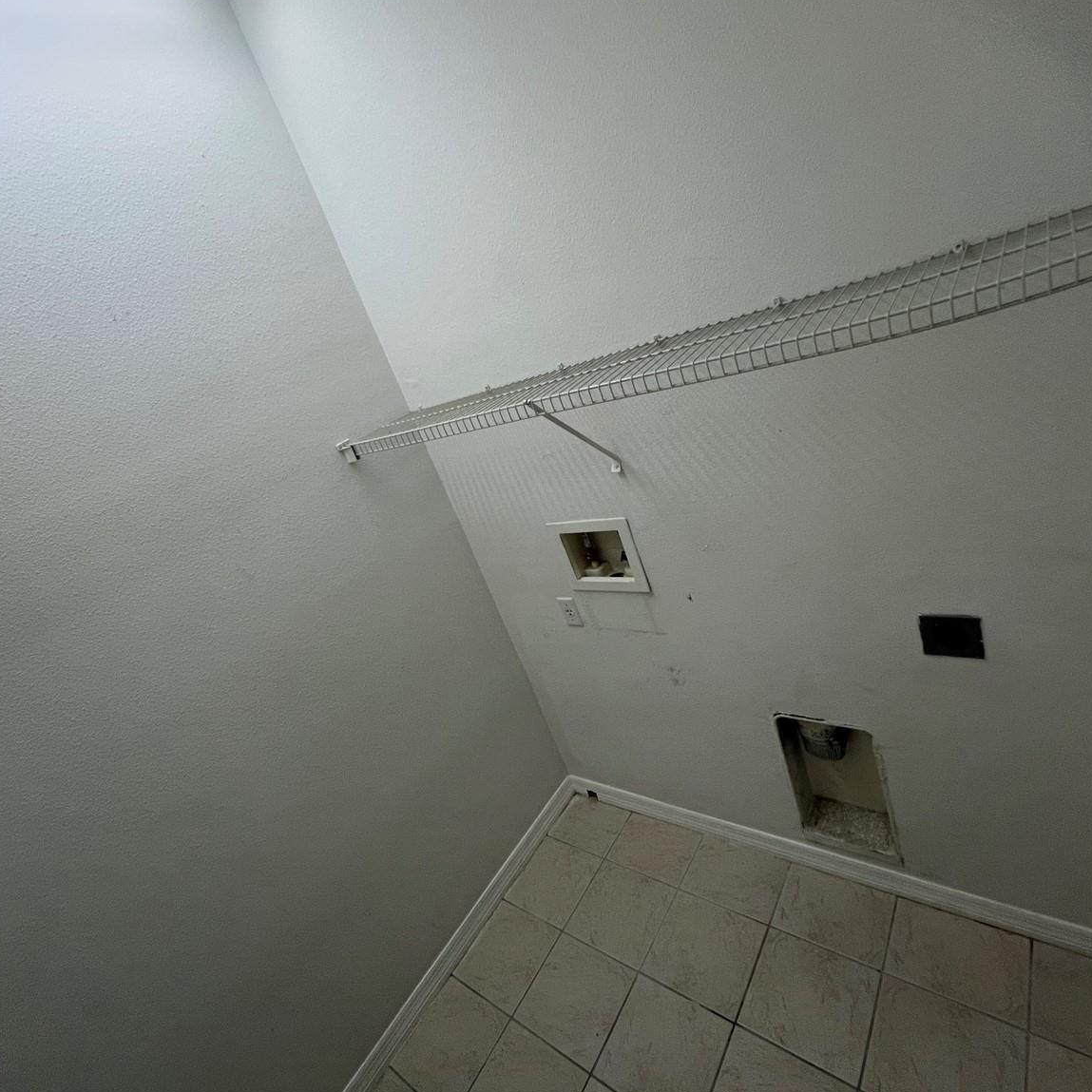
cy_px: 527
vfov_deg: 87.4
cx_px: 494
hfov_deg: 87.2
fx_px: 571
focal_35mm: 16
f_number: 1.8
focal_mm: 1.57
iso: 160
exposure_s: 1/120
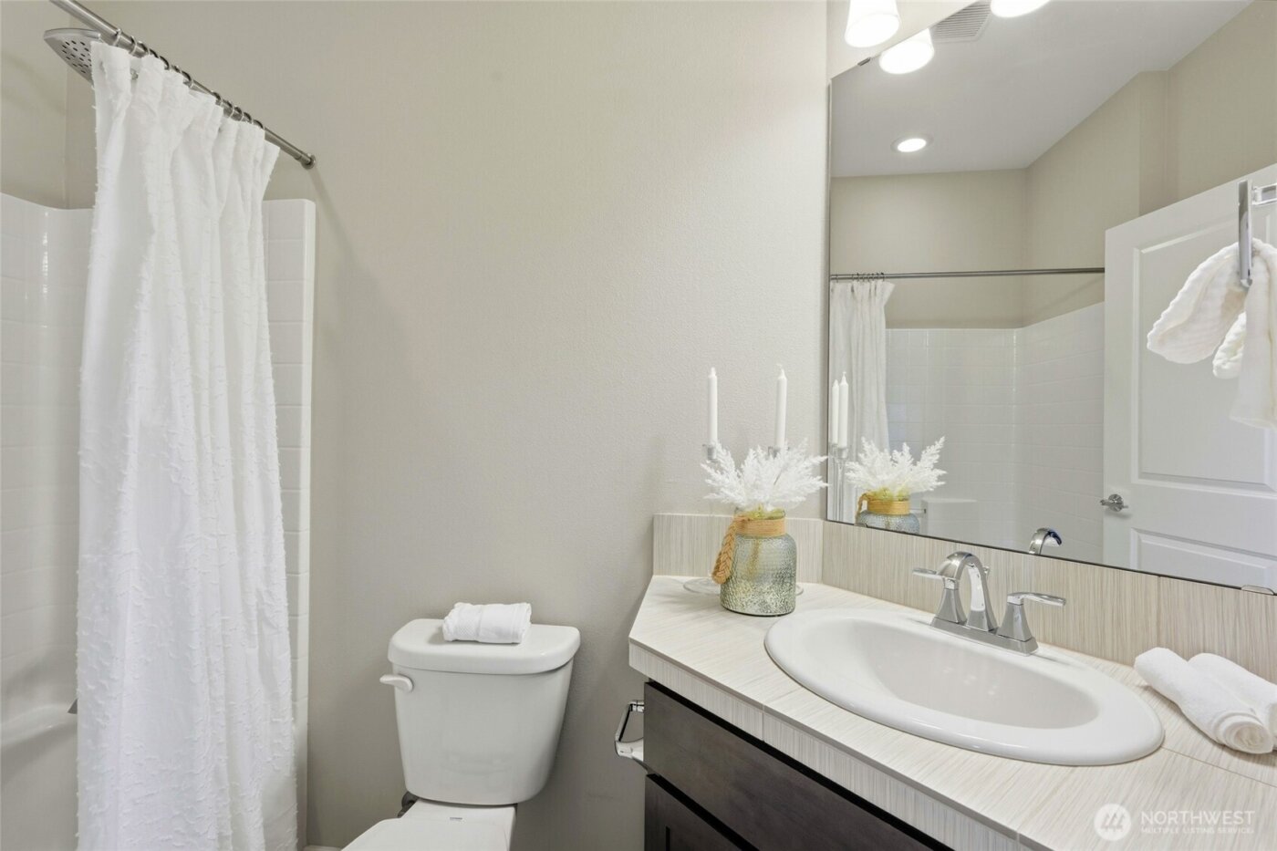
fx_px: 585
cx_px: 638
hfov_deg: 95.0
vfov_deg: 72.0
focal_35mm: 16
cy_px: 426
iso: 400
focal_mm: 16.5
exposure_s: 1/250
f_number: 9
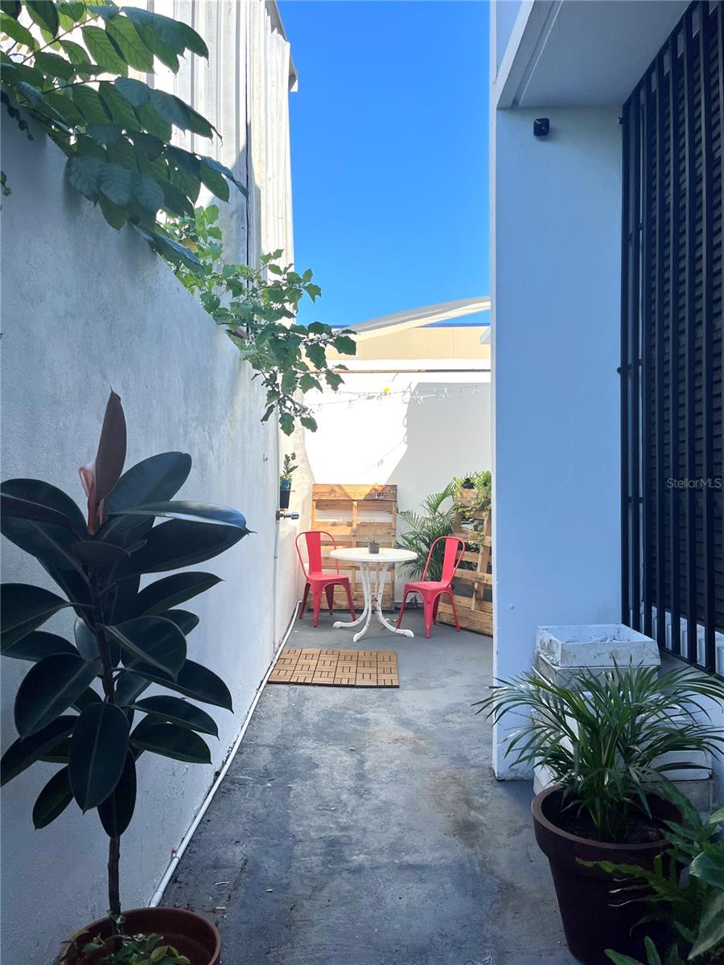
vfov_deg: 67.3
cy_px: 482
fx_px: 725
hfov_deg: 53.1
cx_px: 362
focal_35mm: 26
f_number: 1.6
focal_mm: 5.1
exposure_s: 1/1497
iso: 50
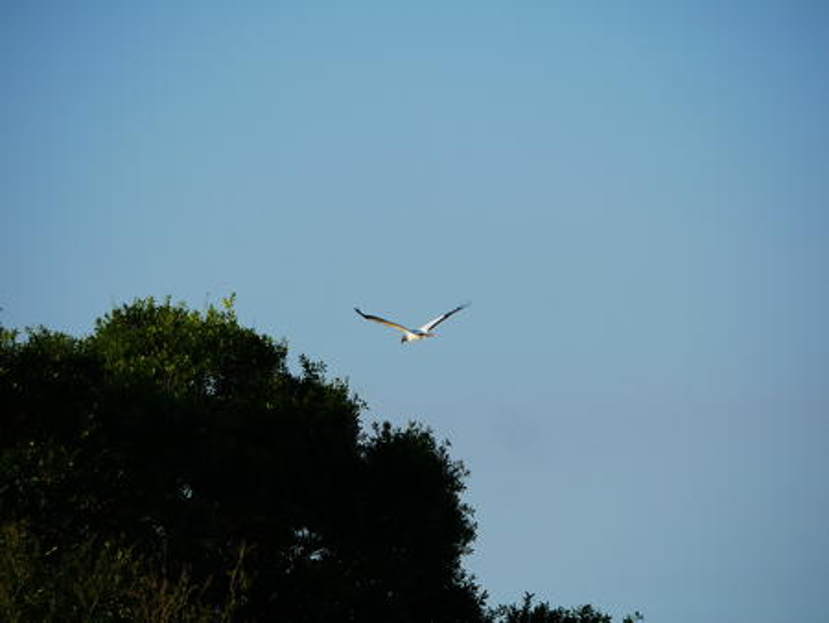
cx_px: 414
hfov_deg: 4.2
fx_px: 11214
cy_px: 312
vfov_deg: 3.2
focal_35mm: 468
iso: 200
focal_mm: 234
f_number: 6.3
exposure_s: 1/1000
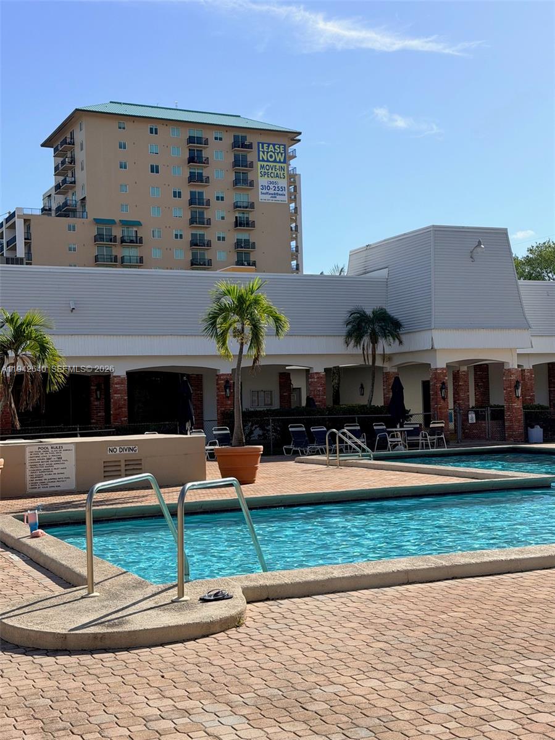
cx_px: 278
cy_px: 370
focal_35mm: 48
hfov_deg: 30.2
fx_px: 1027
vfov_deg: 39.7
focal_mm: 6.76
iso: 64
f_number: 1.78
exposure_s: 1/6536
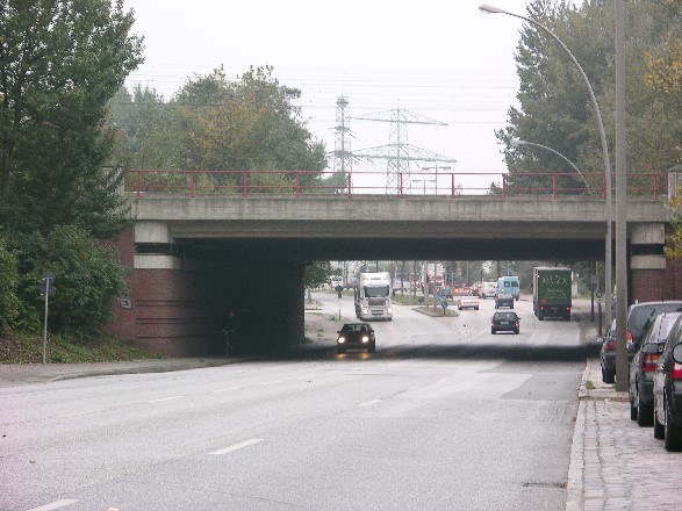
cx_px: 341
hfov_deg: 15.2
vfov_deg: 11.4
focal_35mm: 130
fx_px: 2561
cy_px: 256
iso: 50
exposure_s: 1/15.4
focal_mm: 31.9
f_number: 3.8
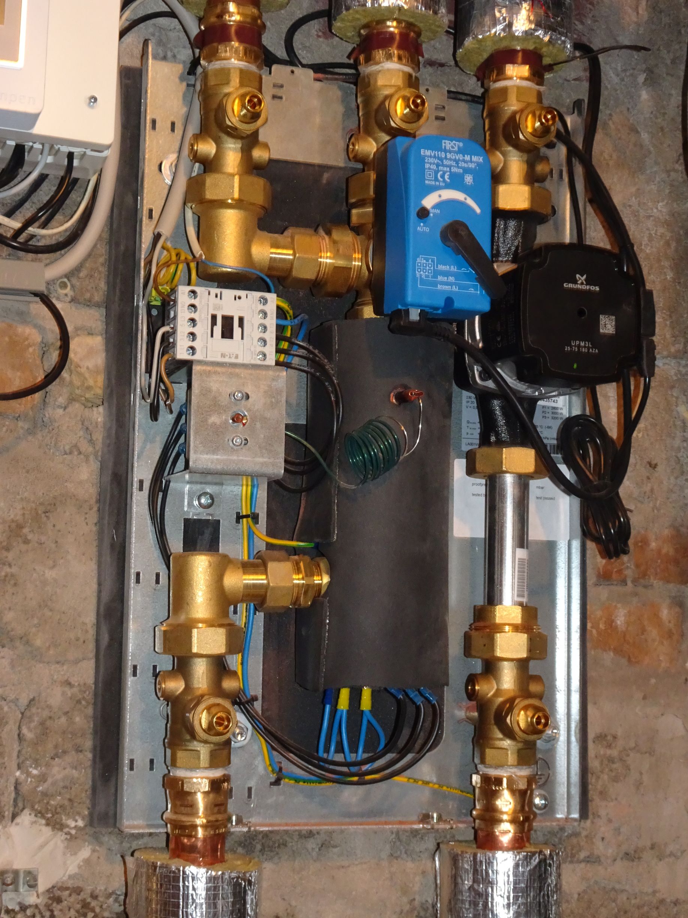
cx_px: 344
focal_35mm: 62
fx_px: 1643
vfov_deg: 31.2
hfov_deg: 23.7
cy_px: 459
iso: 500
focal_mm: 10.59
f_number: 4.5
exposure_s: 1/15
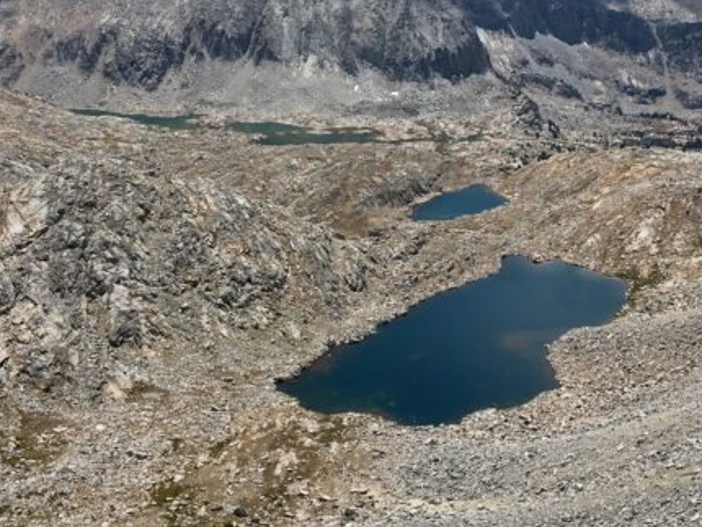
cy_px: 129
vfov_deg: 21.1
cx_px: 421
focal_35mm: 69
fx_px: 1400
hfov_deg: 28.1
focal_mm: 4.15
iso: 25
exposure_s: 1/2653
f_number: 2.2
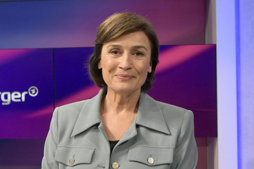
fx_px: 204
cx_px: 127
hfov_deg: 63.7
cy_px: 84
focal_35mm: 29
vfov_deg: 44.9
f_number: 5.6
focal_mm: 29
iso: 1600
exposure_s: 1/160
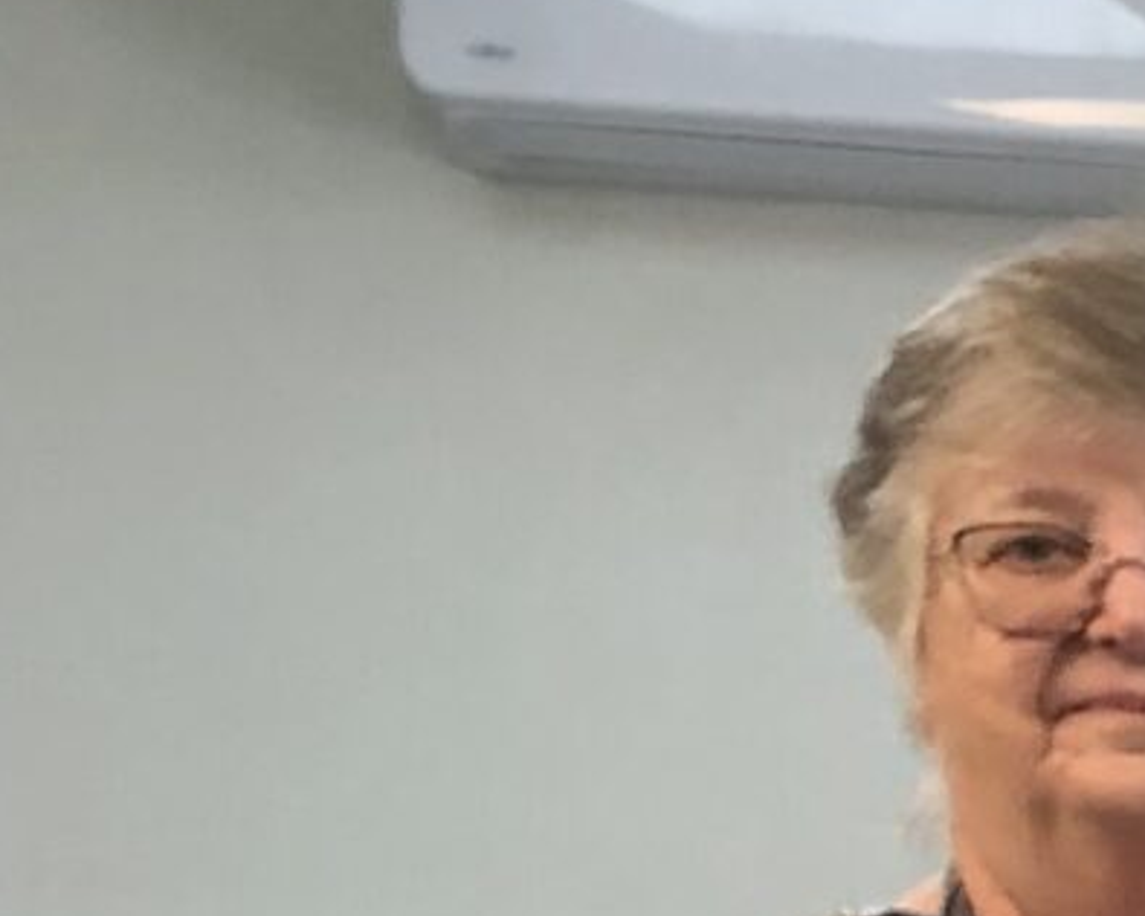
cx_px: 3676
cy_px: 1583
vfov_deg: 8.4
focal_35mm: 177
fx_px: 5998
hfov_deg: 8.6
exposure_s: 1/30
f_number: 1.8
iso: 40
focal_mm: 4
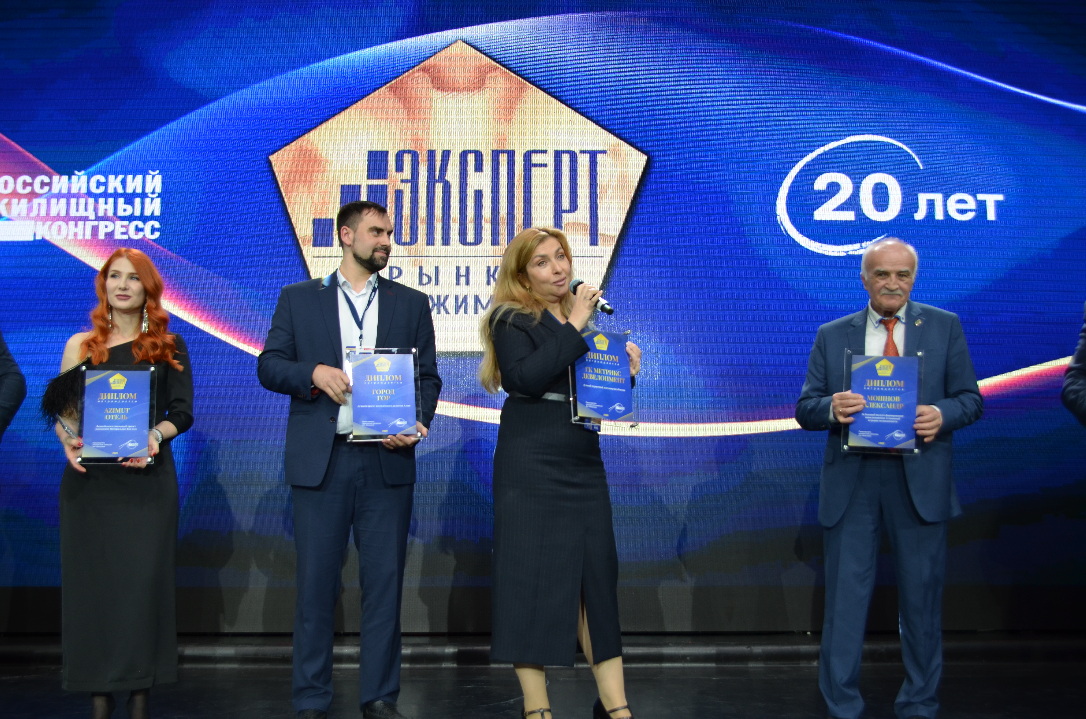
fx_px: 1580
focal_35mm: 52
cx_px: 543
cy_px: 360
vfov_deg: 25.6
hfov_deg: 37.9
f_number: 5
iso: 400
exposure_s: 1/80
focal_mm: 35
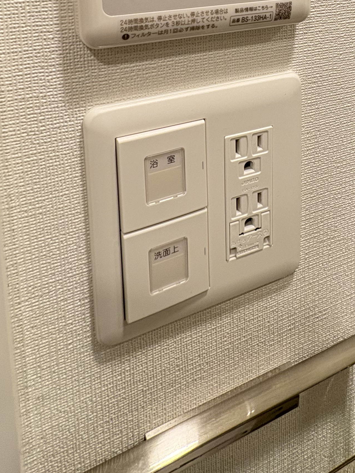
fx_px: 451
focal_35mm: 33
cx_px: 216
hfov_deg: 42.7
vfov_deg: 45.6
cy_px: -11
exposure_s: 1/120
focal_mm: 2.22
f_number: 2.2
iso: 160
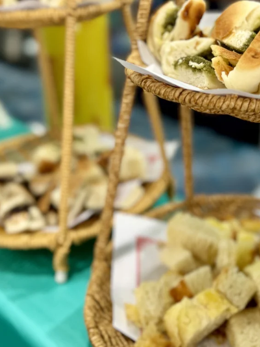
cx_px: 168
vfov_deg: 39.4
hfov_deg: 31.3
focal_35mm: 46
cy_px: 62
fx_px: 461
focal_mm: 6.86
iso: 160
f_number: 1.78
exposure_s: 1/100
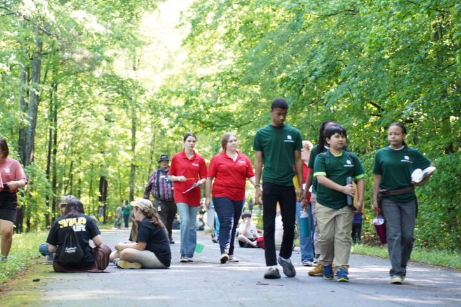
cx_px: 144
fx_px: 1357
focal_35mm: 106
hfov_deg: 19.2
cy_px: 138
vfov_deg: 12.9
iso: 500
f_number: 2.8
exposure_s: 1/100
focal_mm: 75
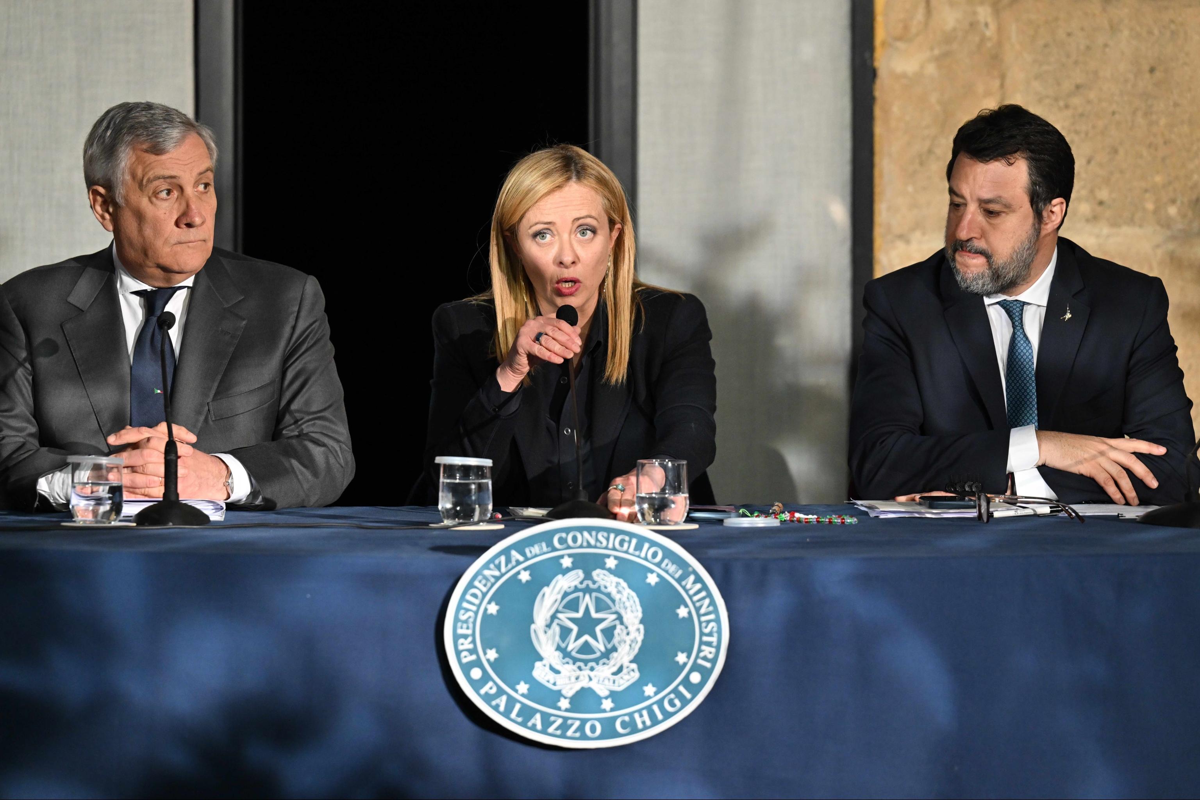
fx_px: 4666
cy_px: 400
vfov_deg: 9.8
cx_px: 600
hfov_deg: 14.7
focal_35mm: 140
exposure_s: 1/400
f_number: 3.5
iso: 2500
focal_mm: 140
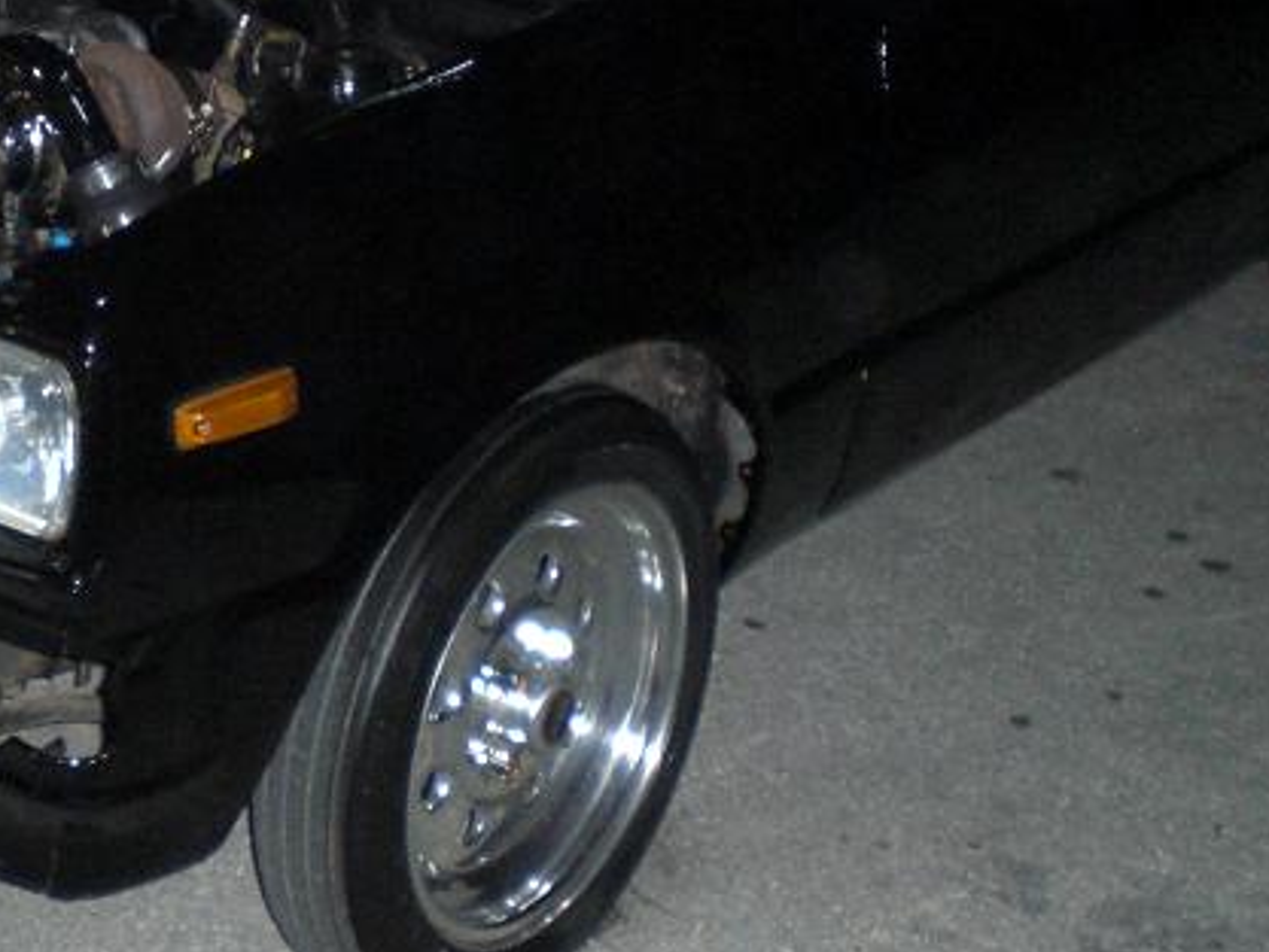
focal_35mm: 84
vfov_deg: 17.3
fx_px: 3080
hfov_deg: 22.9
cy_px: 73
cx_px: 253
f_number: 3.1
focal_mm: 6.3
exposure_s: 1/60
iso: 200
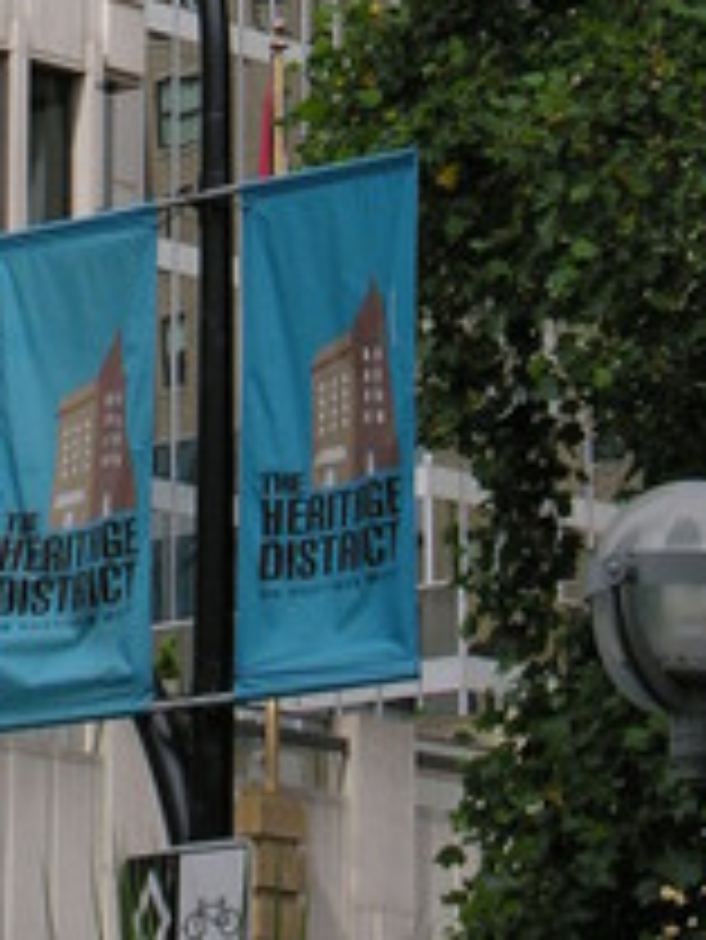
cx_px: 155
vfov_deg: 8.2
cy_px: -436
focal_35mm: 238
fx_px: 6465
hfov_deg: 6.2
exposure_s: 1/154
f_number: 5.9
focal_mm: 18
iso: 50
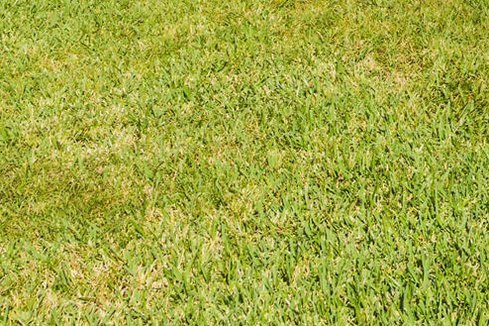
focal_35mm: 81
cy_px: -265
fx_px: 1100
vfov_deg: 14.7
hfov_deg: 17.9
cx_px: 961
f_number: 8
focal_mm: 16
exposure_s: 1/500
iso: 400
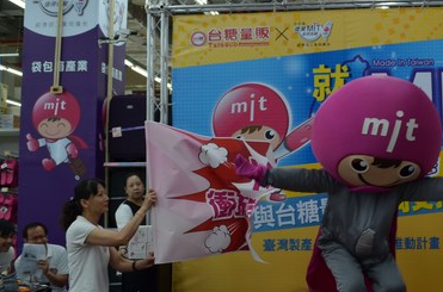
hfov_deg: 34.5
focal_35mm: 57
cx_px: 322
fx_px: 699
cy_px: 125
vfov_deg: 23.6
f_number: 5
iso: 400
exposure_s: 1/100
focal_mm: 22
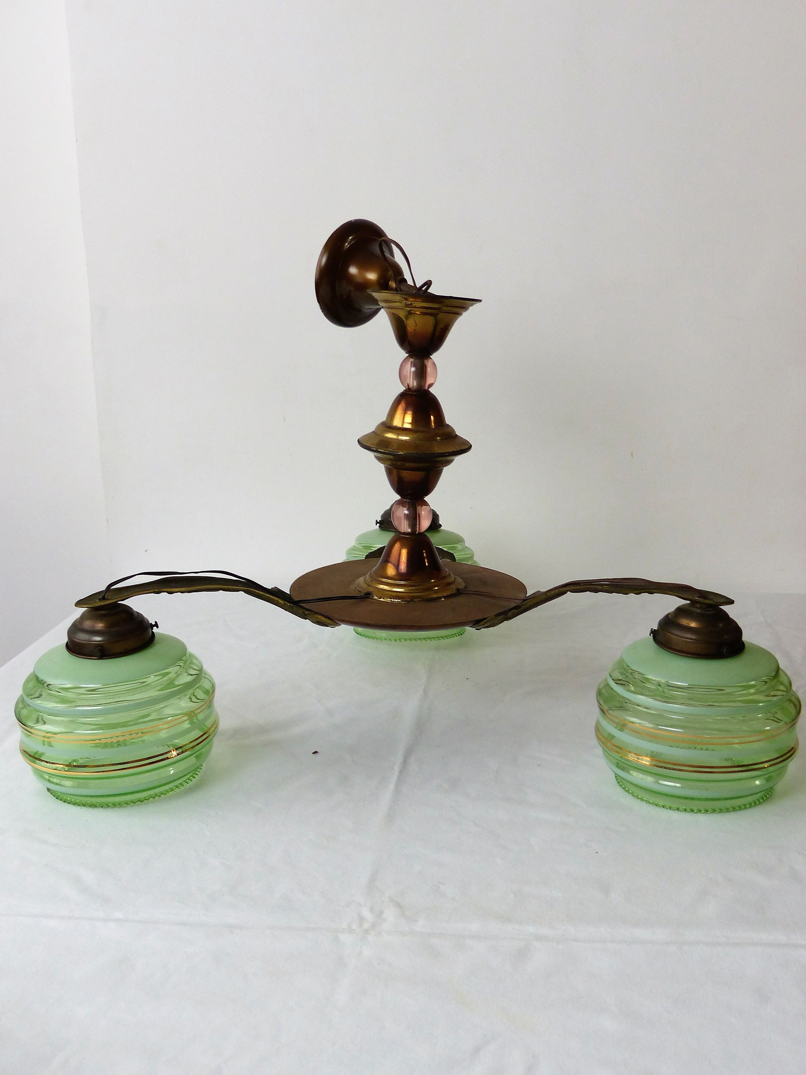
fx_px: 1211
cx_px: 409
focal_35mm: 39
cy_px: 583
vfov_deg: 47.8
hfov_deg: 36.8
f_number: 2.8
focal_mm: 6.2
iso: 100
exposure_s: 1/60
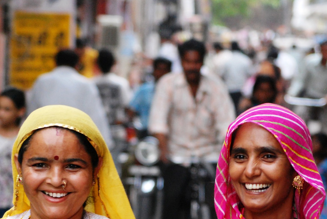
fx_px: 2401
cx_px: 166
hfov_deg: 7.8
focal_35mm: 264
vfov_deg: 5.2
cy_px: 164
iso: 1100
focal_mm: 102
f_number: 4.8
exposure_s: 1/125
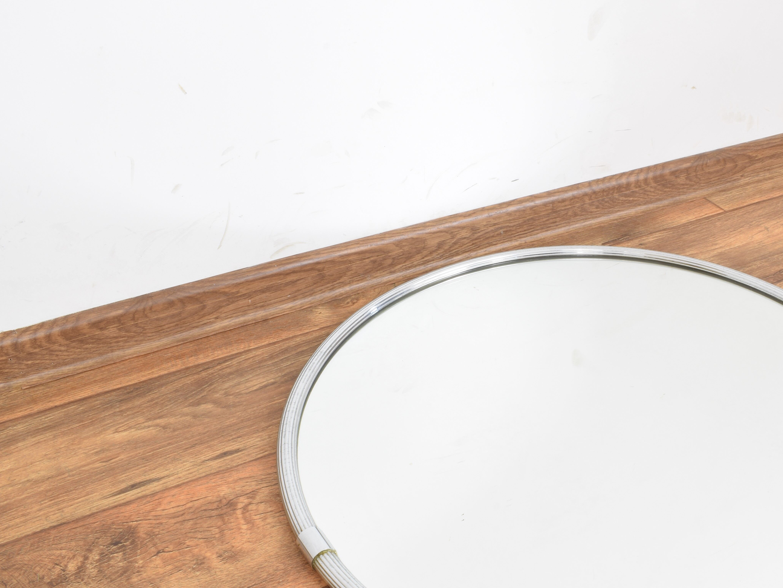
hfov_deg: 48.3
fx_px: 860
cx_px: 514
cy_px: 330
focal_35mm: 38
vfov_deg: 37.7
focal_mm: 18
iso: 100
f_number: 22
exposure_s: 4
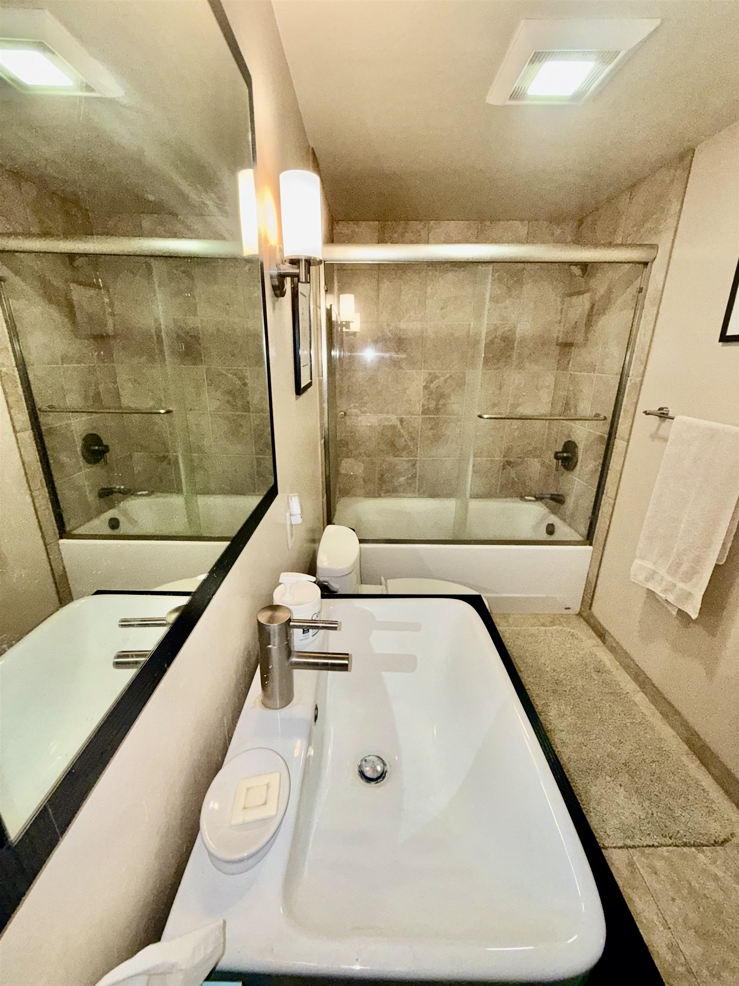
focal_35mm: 14
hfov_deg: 85.7
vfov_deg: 102.1
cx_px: 370
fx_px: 399
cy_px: 493
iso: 160
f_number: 2.2
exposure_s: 1/120
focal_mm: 2.22
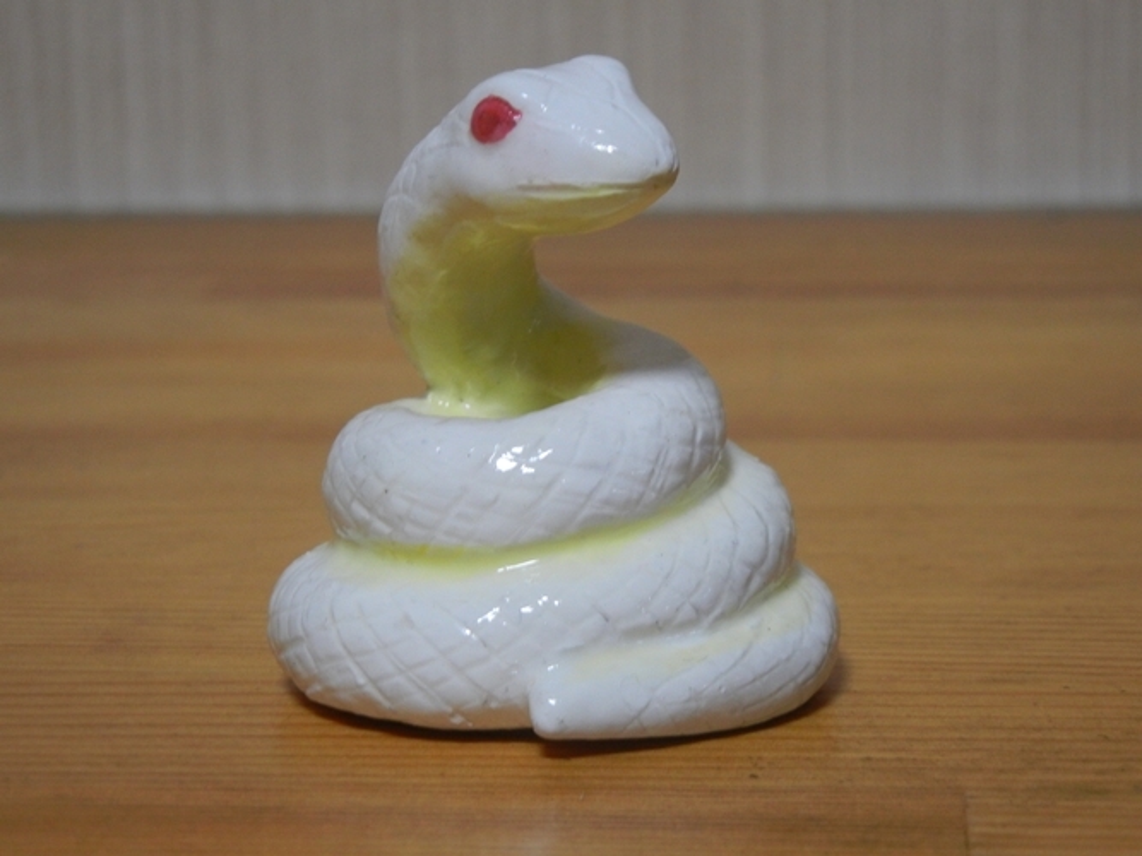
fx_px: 3364
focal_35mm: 102
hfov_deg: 19.3
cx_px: 571
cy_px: 428
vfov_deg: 14.5
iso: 400
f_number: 4.5
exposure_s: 1/16
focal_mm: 18.3
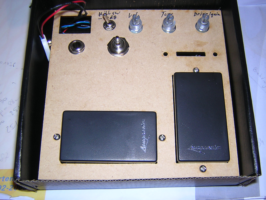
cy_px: 100
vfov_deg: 39.7
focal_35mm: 36
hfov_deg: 51.4
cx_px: 133
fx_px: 277
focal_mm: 4.7
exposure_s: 1/60.1
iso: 100
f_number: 2.6
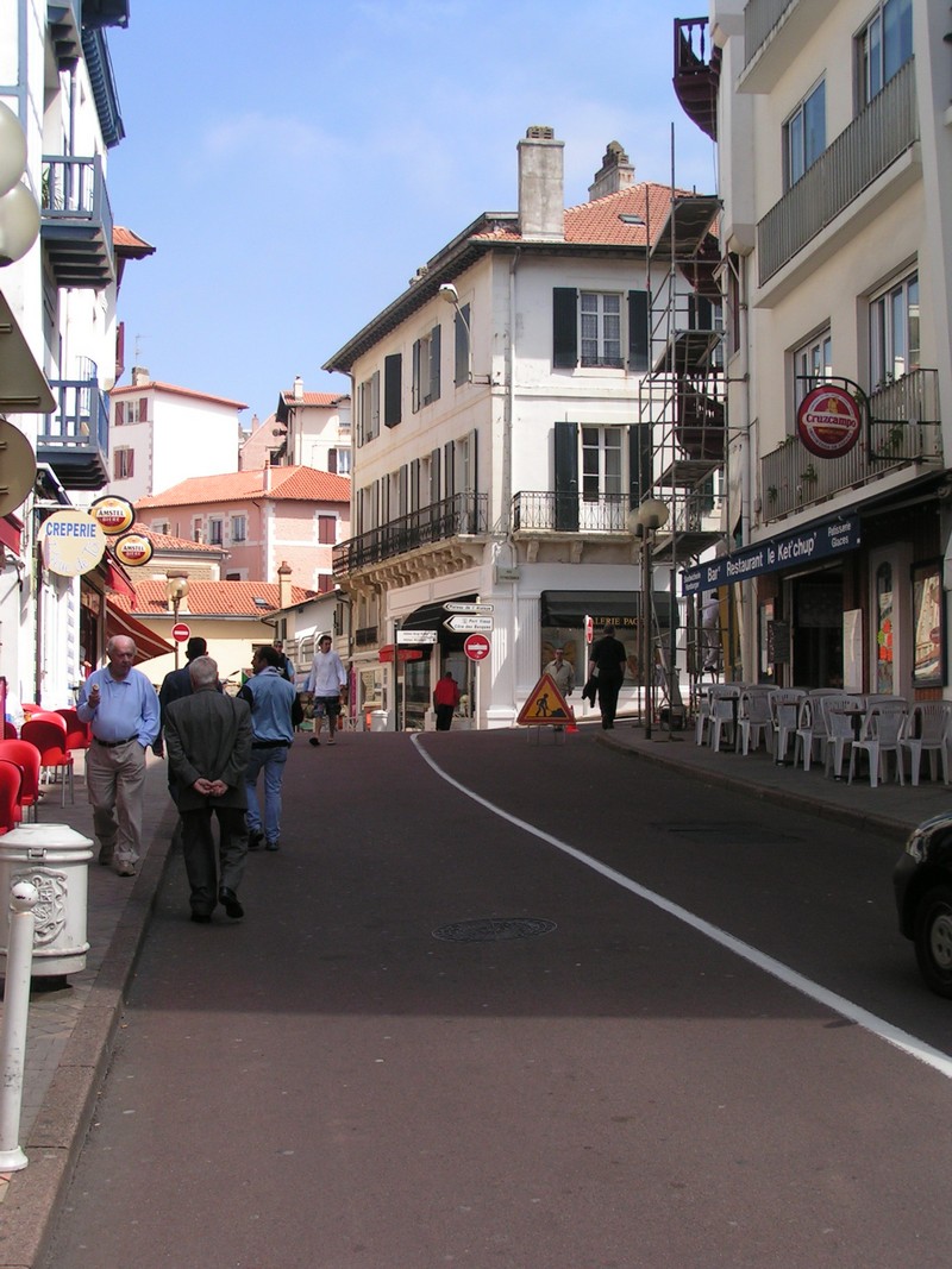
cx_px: 476
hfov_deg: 33.6
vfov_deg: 43.9
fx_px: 1577
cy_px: 634
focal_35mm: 43
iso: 50
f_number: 5.6
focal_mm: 6.6
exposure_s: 1/200
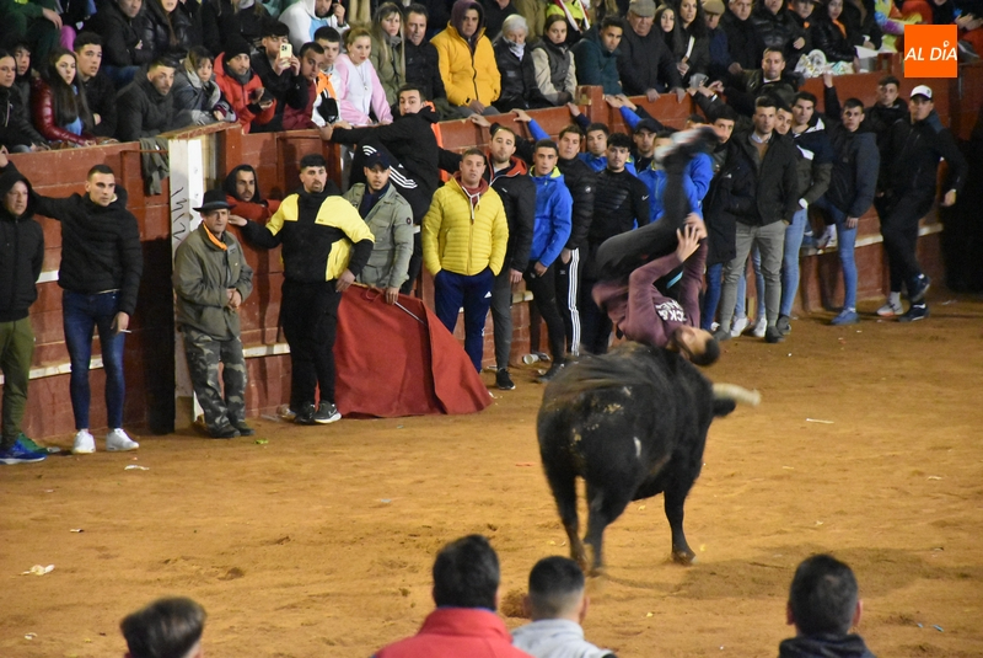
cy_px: 329
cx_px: 492
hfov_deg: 9.8
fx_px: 5739
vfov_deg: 6.6
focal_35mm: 210
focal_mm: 140
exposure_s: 1/100
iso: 12800
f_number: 5.6
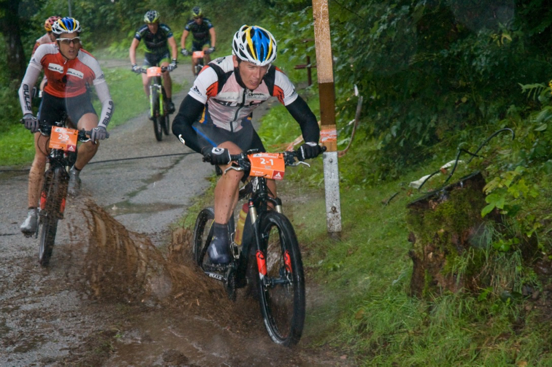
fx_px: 1609
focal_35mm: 105
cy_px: 184
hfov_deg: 19.5
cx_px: 276
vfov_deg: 13.0
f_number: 4.5
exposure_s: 1/250
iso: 800
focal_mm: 70
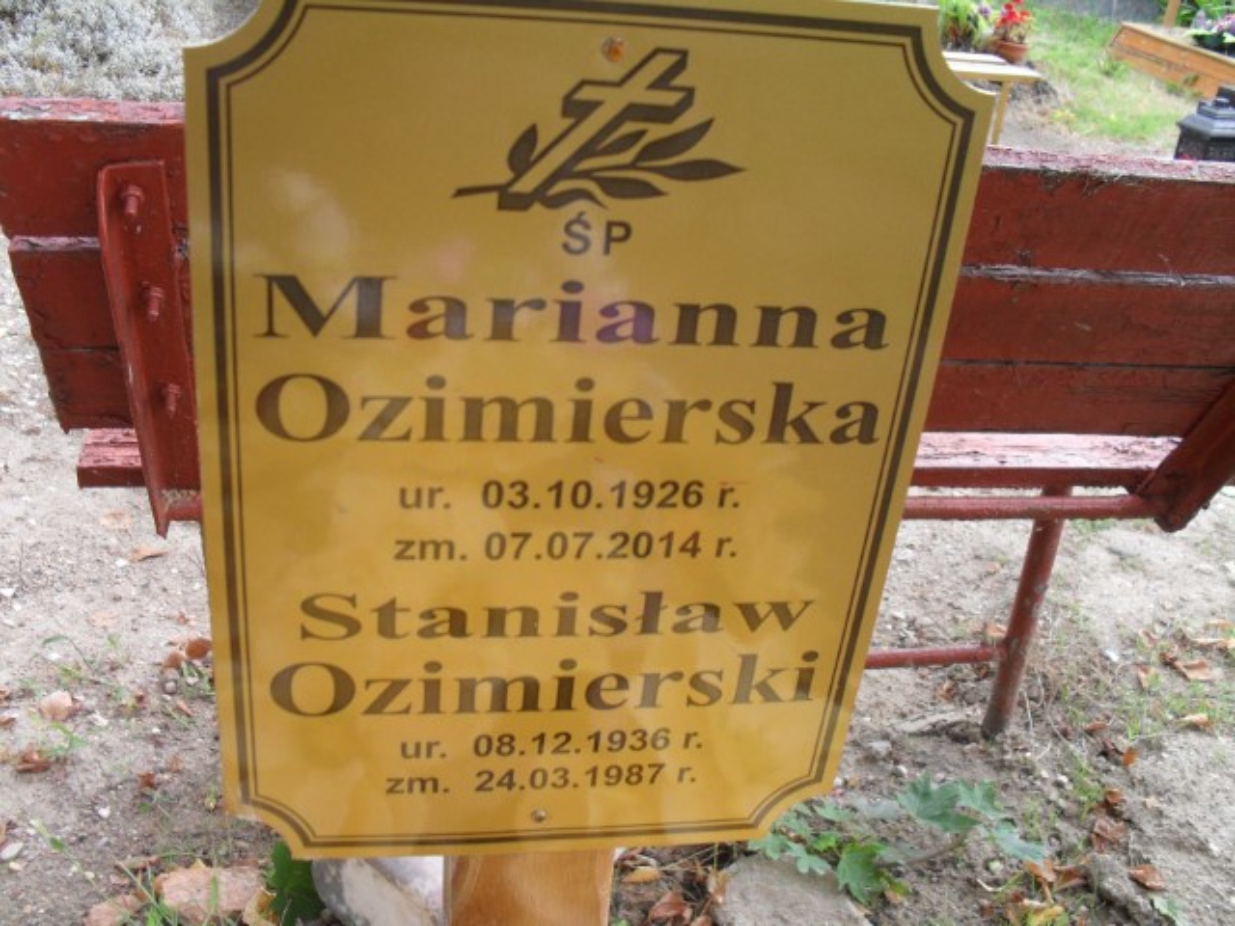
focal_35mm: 35
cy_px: 463
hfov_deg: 52.6
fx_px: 1249
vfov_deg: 40.7
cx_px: 618
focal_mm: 6.3
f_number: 3.2
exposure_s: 1/125
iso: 100
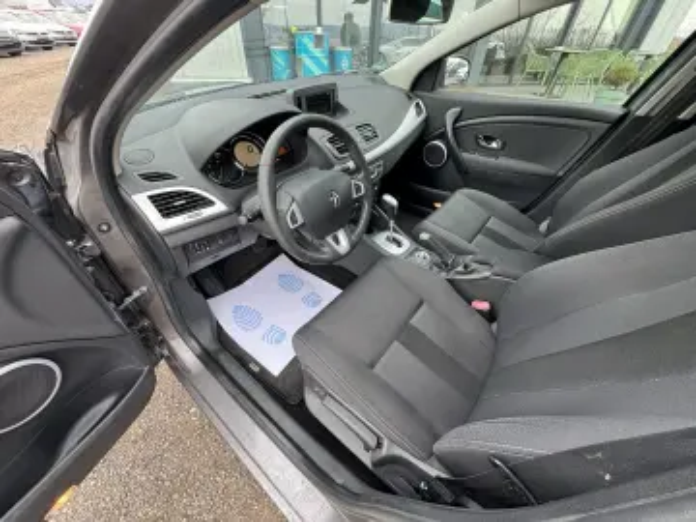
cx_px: 348
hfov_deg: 102.1
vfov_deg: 85.7
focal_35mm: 14
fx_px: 281
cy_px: 261
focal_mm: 2.22
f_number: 2.2
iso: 125
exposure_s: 1/99
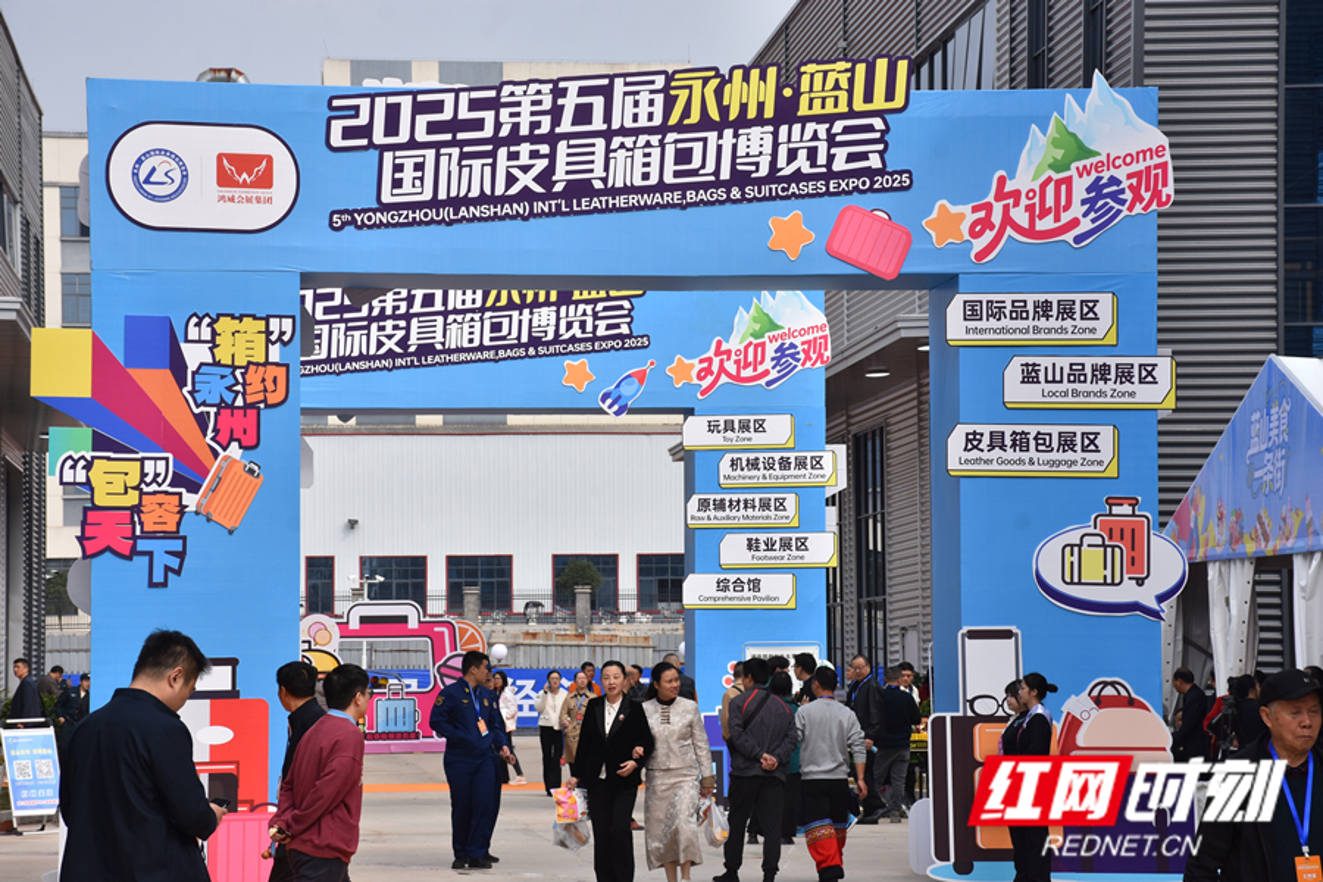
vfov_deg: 12.2
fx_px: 4134
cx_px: 662
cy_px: 441
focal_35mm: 112
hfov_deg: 18.2
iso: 160
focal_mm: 75
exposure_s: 1/500
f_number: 8
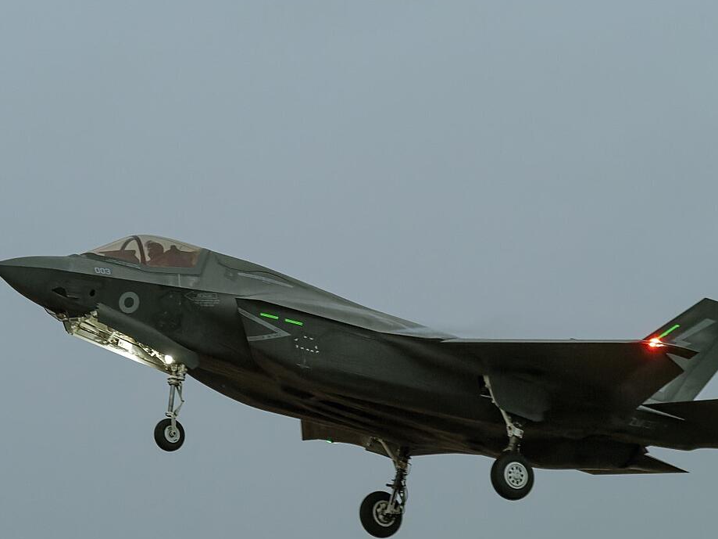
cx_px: 369
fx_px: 11407
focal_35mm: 550
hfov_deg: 3.6
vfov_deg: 2.7
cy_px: 344
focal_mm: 210
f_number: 4
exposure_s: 1/125
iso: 1000
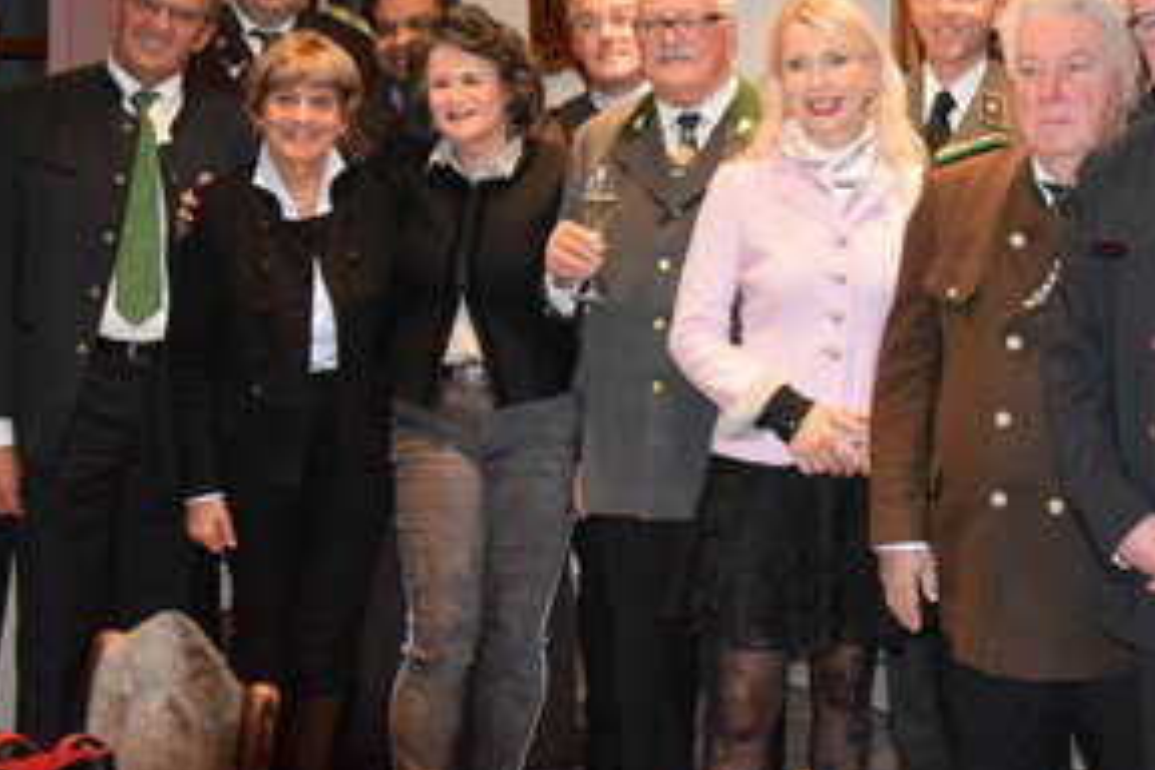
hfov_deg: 32.8
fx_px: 1925
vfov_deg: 22.4
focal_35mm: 60
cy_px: 188
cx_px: 846
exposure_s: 1/60
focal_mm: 24
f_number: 3.8
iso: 3200
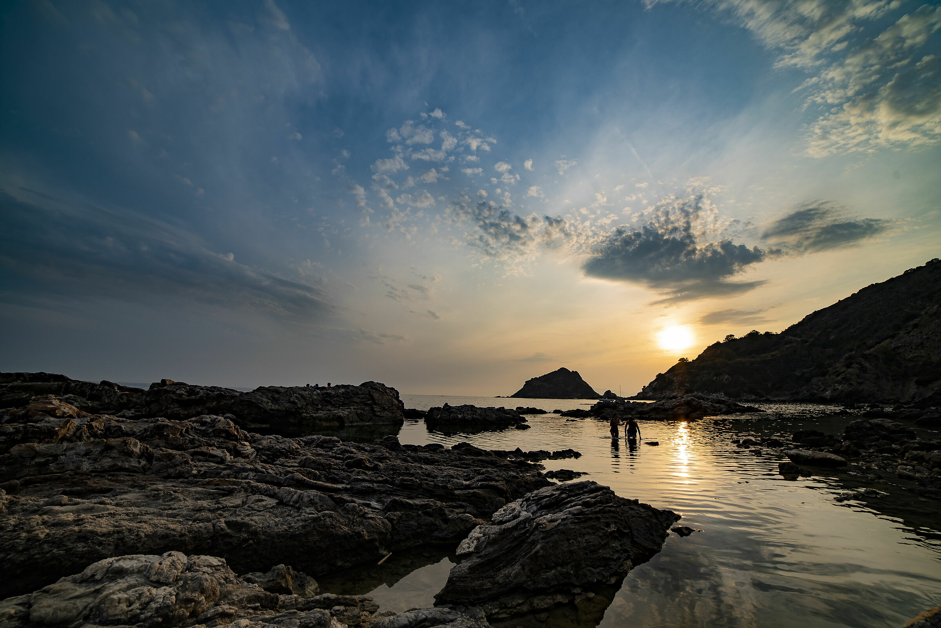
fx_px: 366
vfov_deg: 81.3
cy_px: 314
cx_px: 470
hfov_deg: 104.2
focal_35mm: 14
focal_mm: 14
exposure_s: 1/200
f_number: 9
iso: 100
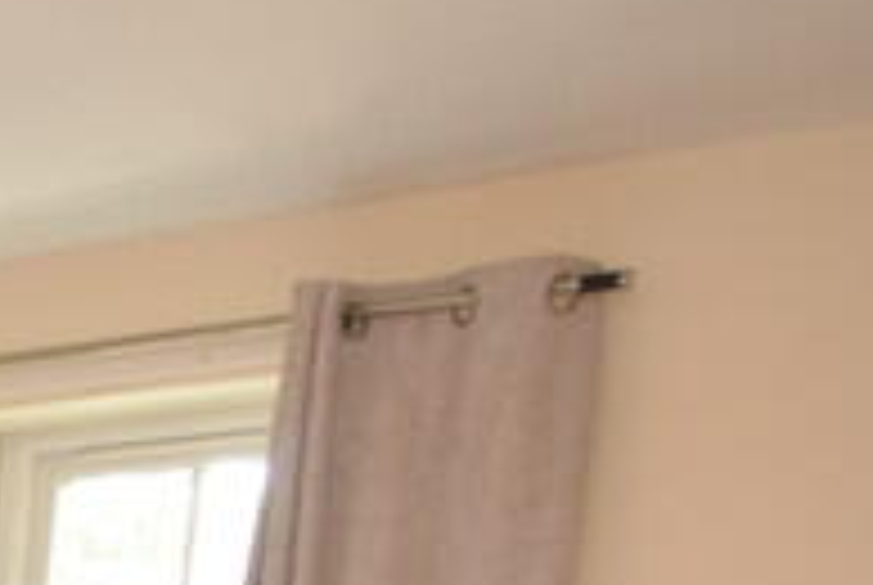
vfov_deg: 13.9
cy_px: 1253
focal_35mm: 79
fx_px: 1919
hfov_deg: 18.3
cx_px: -814
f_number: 3.5
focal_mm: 10
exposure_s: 1/60
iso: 900
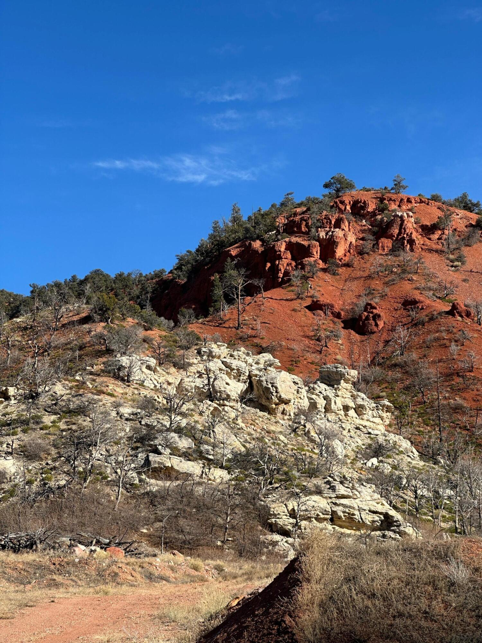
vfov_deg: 25.3
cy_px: 322
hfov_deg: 19.1
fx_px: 1430
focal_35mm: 77
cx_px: 241
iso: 32
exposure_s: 1/622
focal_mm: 9
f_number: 2.8
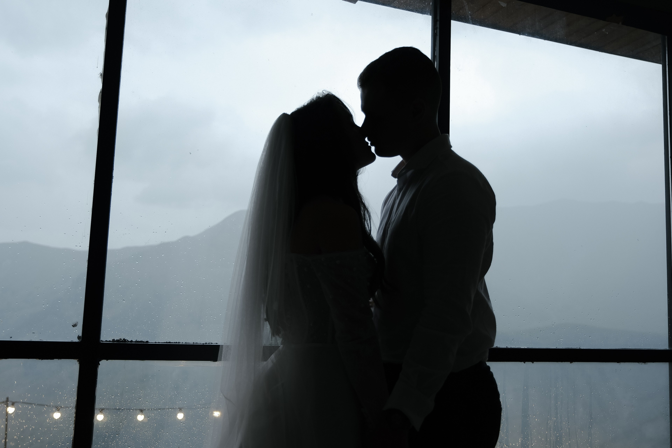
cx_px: 336
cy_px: 224
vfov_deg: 36.9
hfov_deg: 53.1
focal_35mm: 36
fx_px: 672
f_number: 2.8
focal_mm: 24.2
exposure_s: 1/40
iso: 125
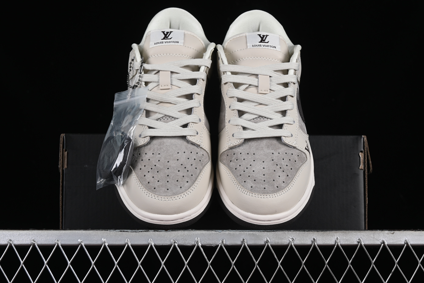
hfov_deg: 27.0
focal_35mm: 75
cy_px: 142
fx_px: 883
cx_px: 212
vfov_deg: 18.2
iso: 160
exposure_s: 1/80
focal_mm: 50
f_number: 8
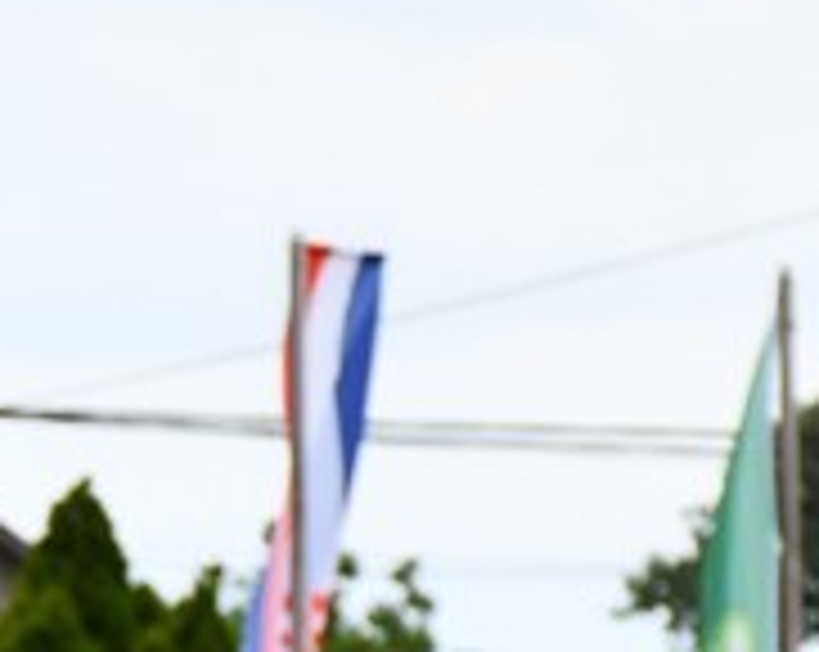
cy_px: 1185
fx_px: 14351
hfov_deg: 3.3
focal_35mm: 593
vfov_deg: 2.6
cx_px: -680
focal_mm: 75
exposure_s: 1/500
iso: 400
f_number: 5.3
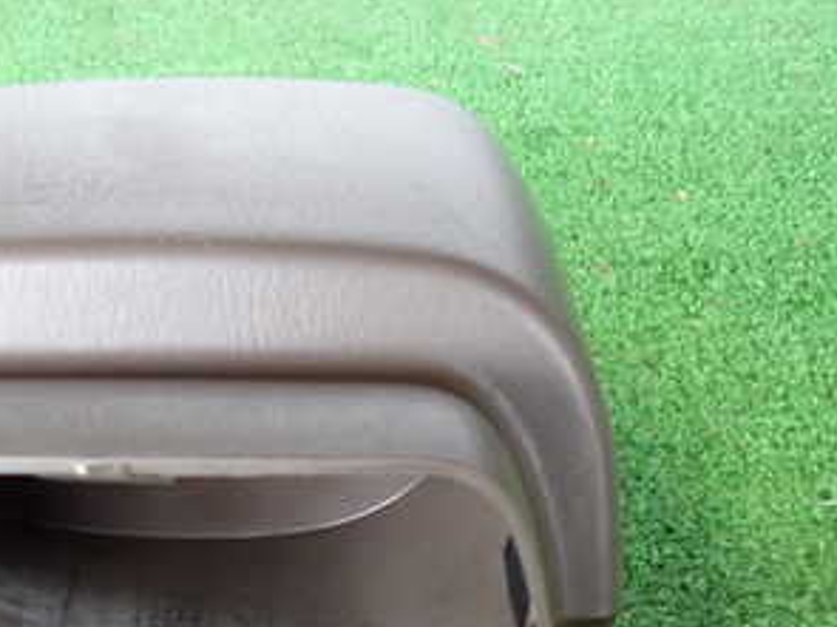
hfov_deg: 32.3
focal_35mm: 57
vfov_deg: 24.7
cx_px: 102
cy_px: 590
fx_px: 1378
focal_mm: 5.05
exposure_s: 1/30
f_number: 2.2
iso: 640
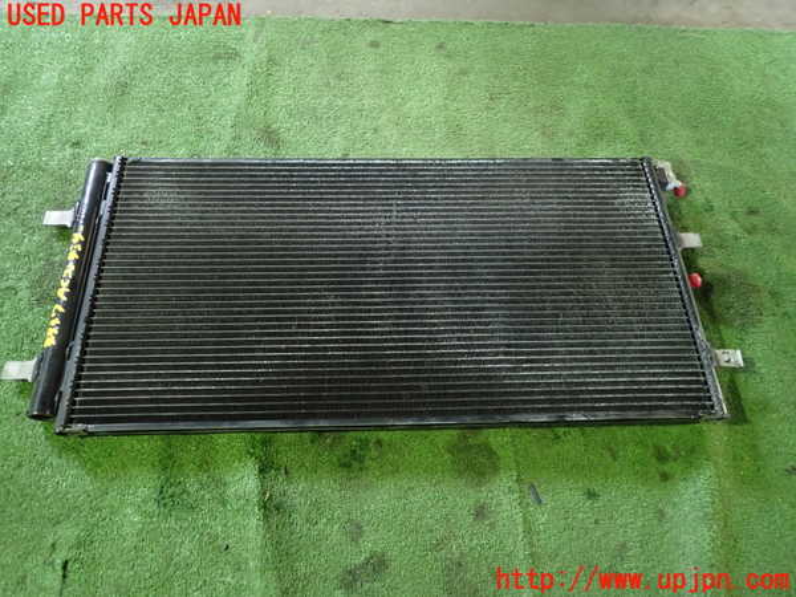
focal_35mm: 25
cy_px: 298
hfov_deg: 69.4
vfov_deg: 54.9
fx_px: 575
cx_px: 398
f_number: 2
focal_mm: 4.5
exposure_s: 1/30
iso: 500
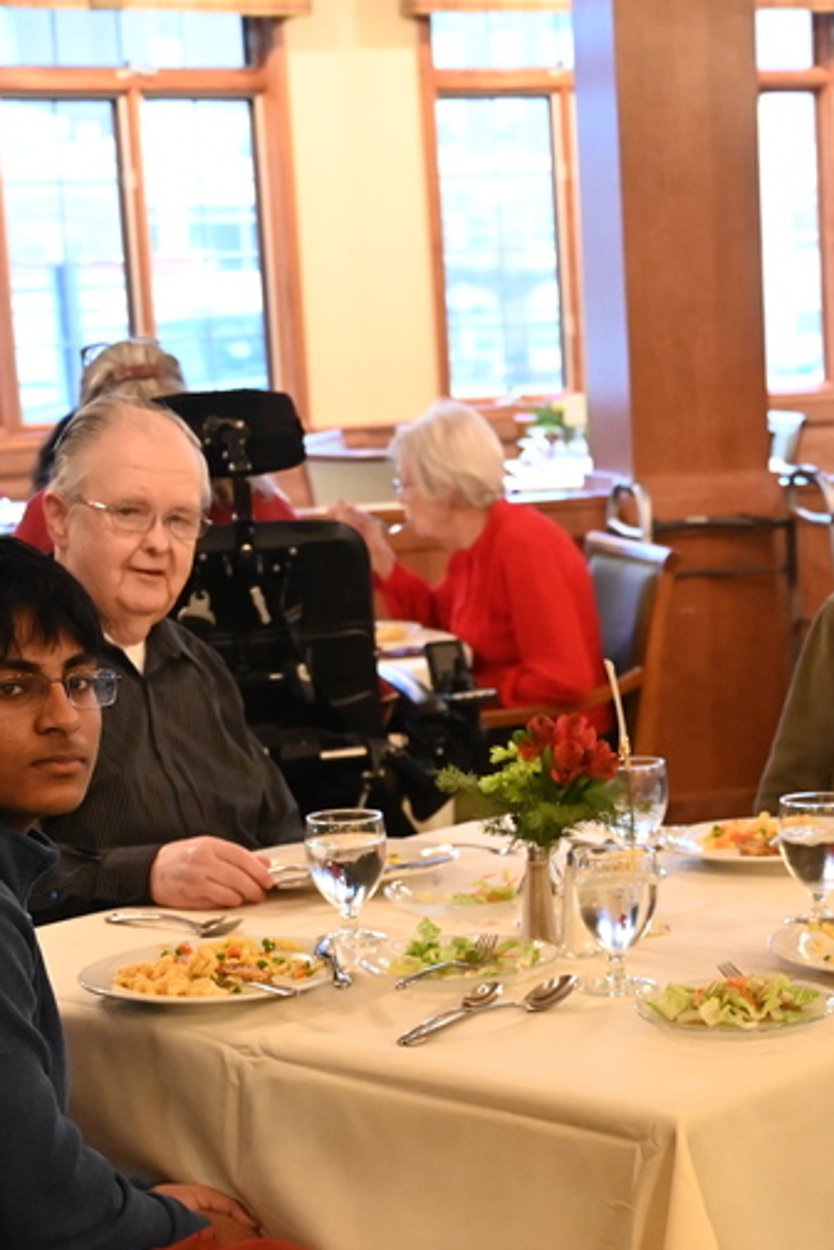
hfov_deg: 16.7
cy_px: 830
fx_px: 2813
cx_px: 678
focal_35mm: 81
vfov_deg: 24.9
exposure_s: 1/60
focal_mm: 40
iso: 9000
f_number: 4
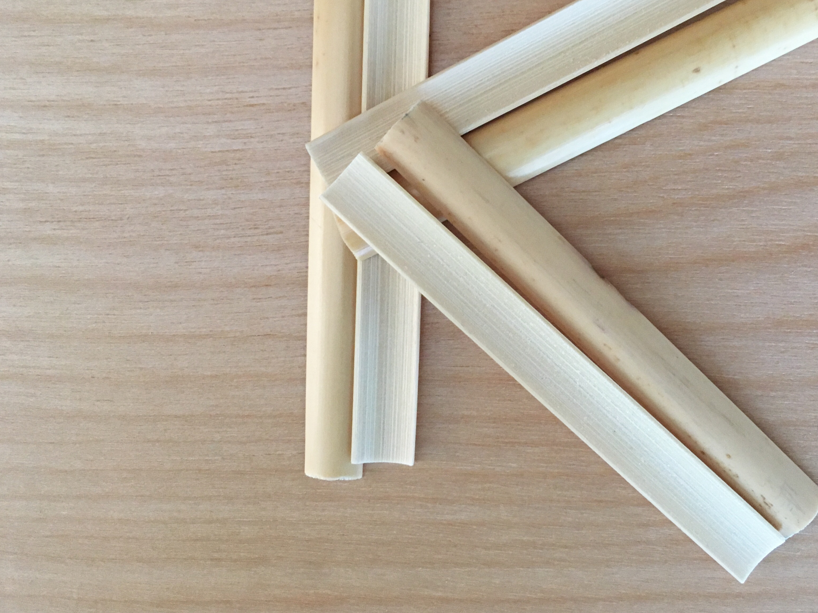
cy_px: 233
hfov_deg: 48.5
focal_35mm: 38
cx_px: 512
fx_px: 898
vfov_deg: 37.5
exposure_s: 1/30
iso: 125
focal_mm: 4.15
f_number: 2.2
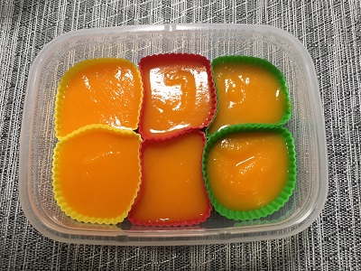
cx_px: 180
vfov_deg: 48.2
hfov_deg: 61.7
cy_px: 136
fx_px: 302
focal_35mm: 29
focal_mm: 4.15
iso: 100
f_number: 2.2
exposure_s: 1/30
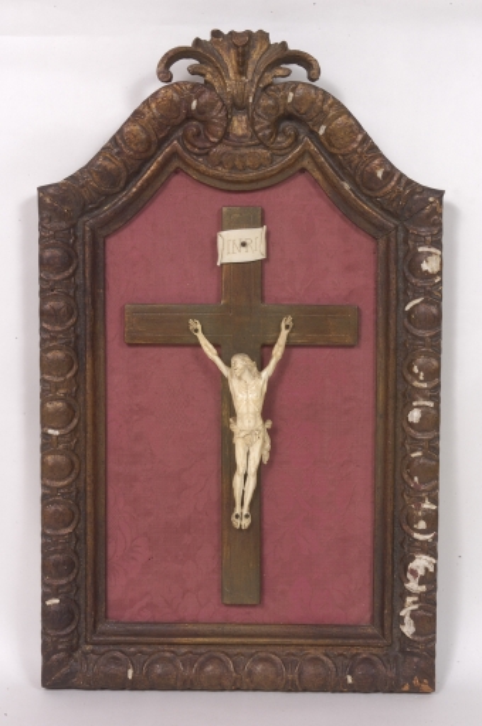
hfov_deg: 20.1
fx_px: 1359
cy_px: 363
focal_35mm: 68
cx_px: 241
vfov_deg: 29.9
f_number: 22
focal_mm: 45
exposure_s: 1/30
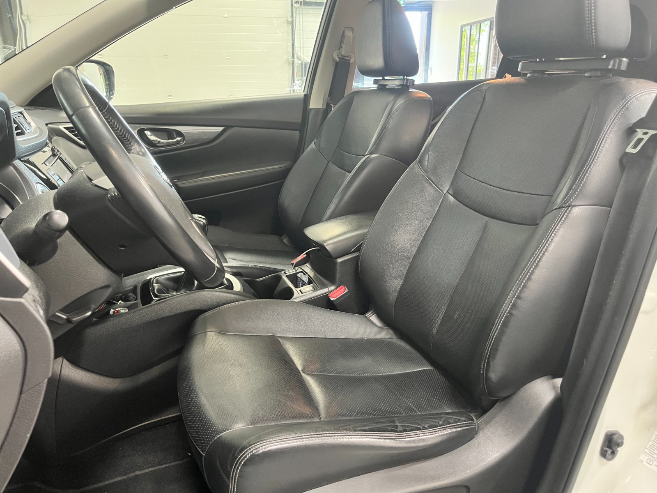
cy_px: 246
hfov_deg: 67.3
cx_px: 328
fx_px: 493
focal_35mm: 26
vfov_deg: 53.1
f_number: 1.6
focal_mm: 5.1
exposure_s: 1/33
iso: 400
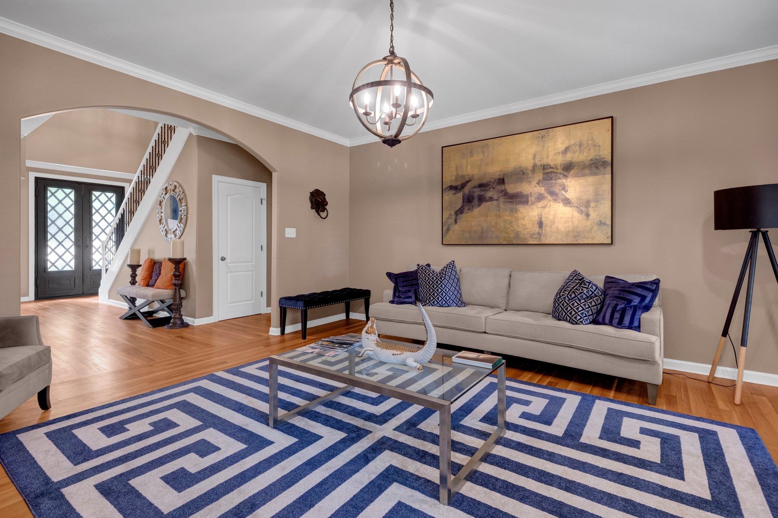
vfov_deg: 70.4
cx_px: 389
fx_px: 367
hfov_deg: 93.3
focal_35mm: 17
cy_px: 259
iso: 400
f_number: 7.1
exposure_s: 1/4
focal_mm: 11
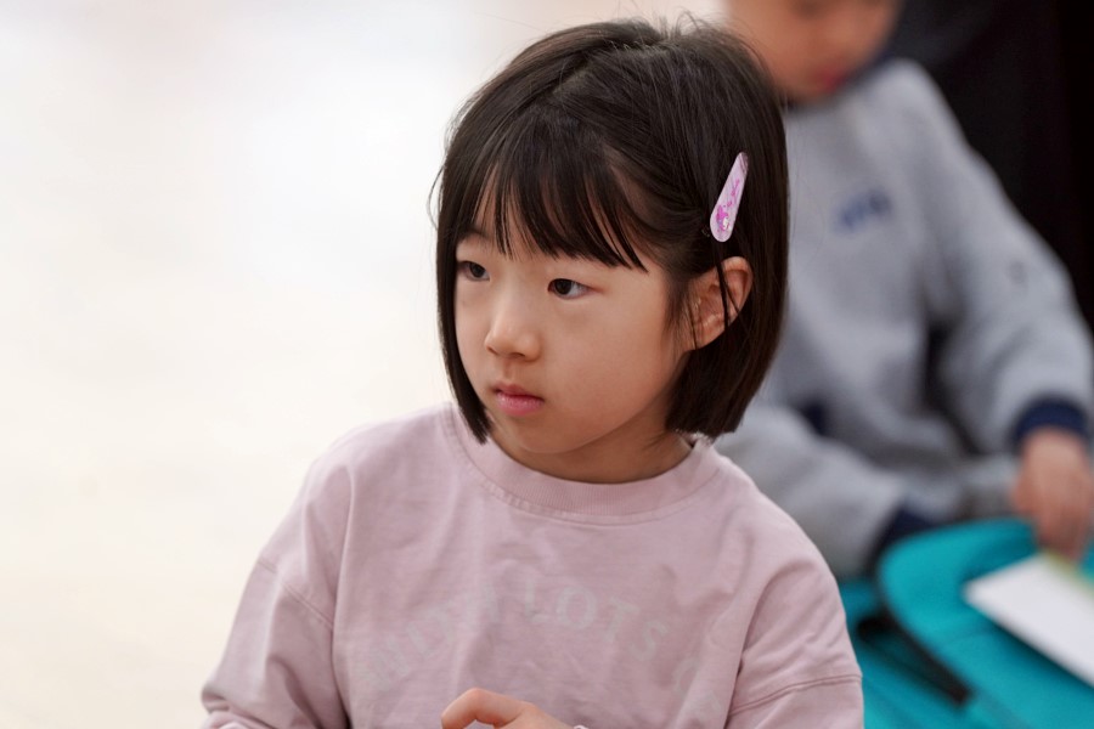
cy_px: 364
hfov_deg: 10.3
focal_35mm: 200
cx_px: 547
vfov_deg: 6.9
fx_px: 6077
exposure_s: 1/250
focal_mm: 200
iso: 2000
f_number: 4
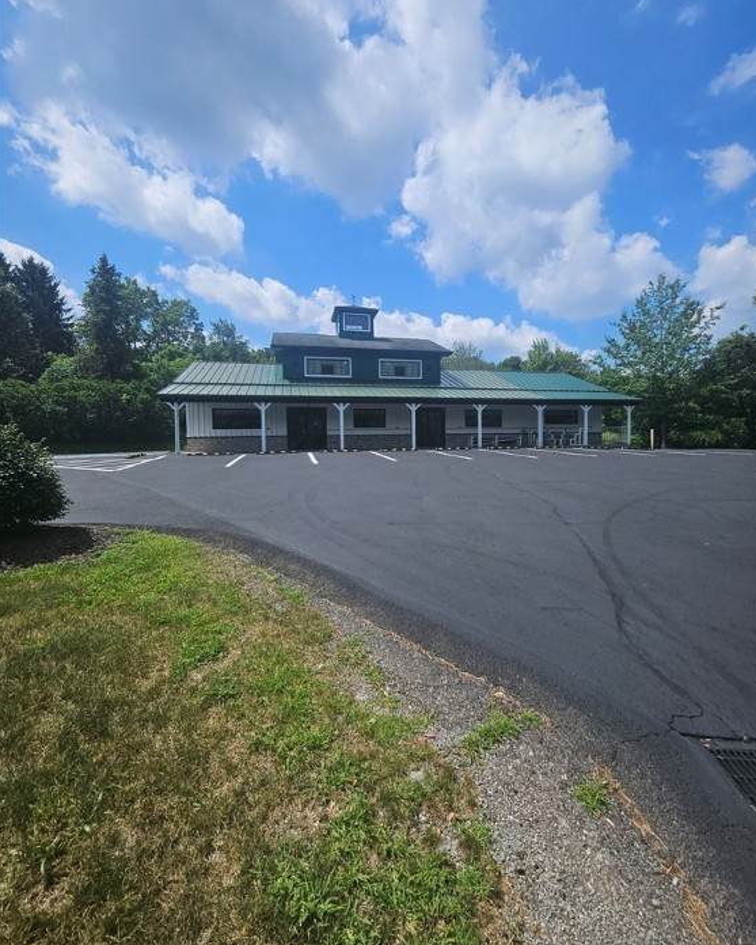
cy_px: 458
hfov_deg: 88.0
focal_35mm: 14
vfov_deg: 100.7
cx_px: 385
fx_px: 391
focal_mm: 1.7
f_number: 2.2
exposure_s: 1/2344
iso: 32
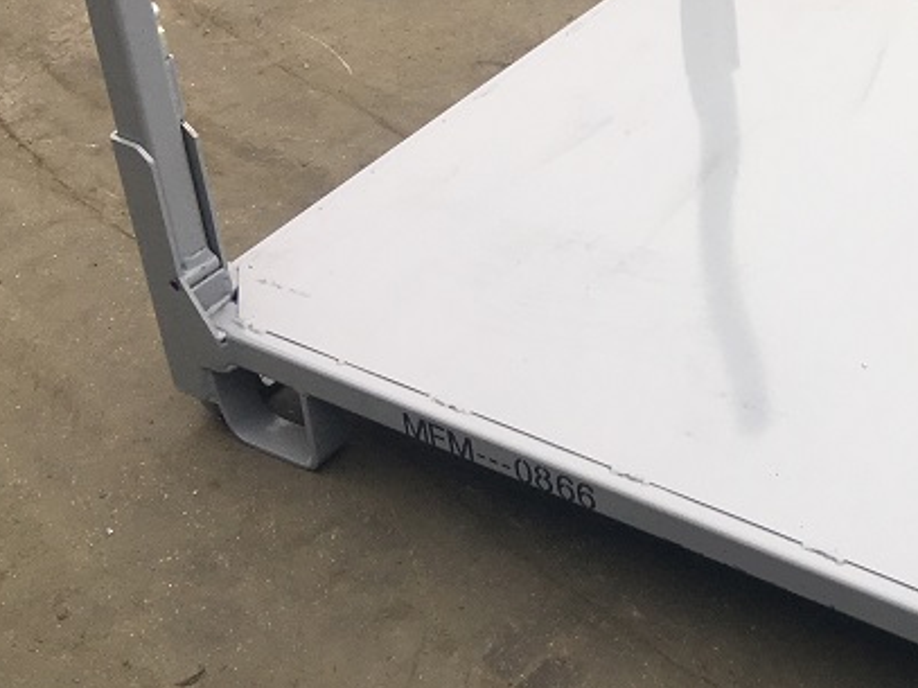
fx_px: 1935
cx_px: 943
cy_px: 29
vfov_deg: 19.7
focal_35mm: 73
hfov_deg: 25.2
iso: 32
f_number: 2.2
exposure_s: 1/100
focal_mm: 4.15
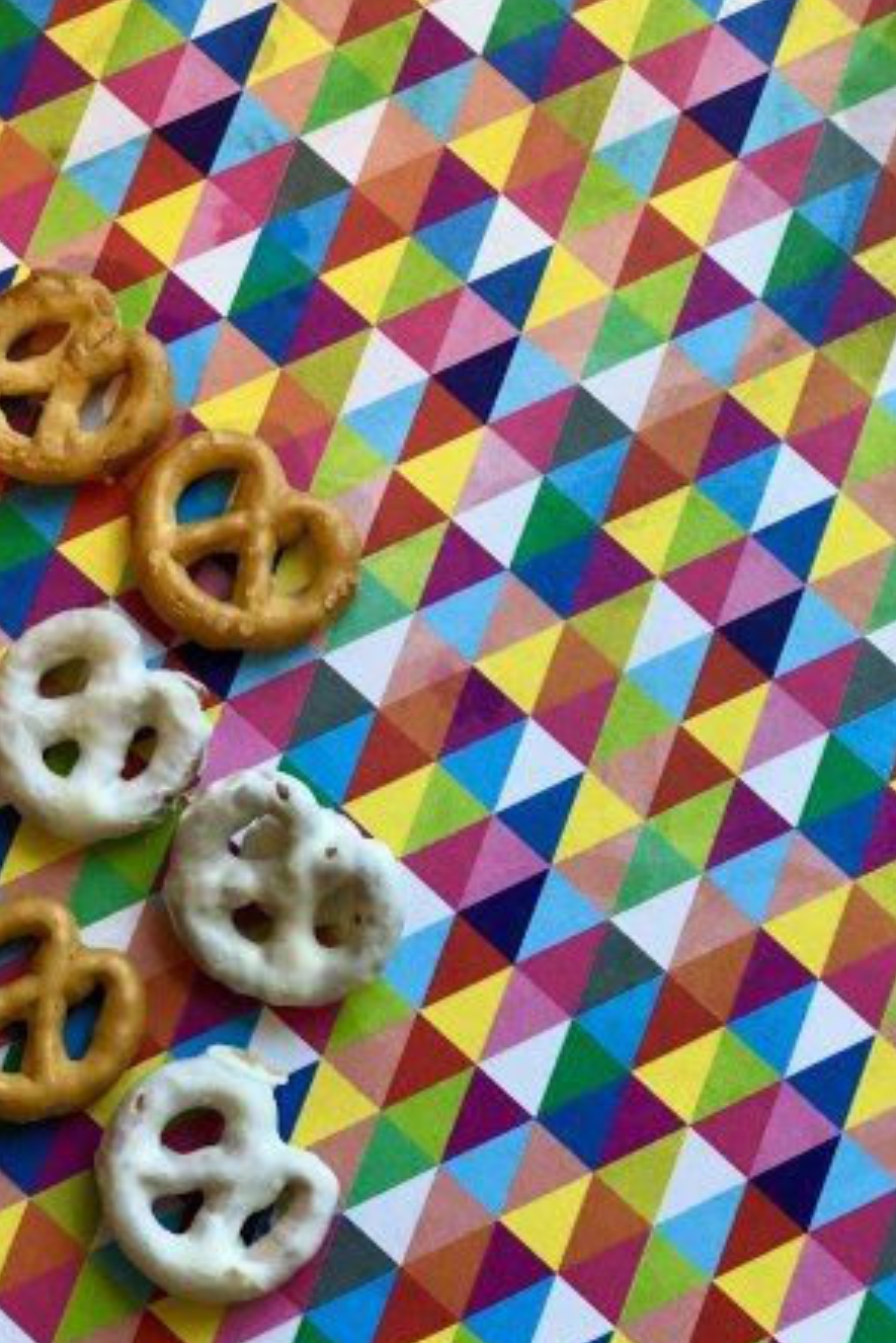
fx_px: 3059
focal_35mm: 82
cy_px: 772
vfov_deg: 24.7
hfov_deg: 16.6
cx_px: 208
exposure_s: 1/30
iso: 250
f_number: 2.8
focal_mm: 6.6
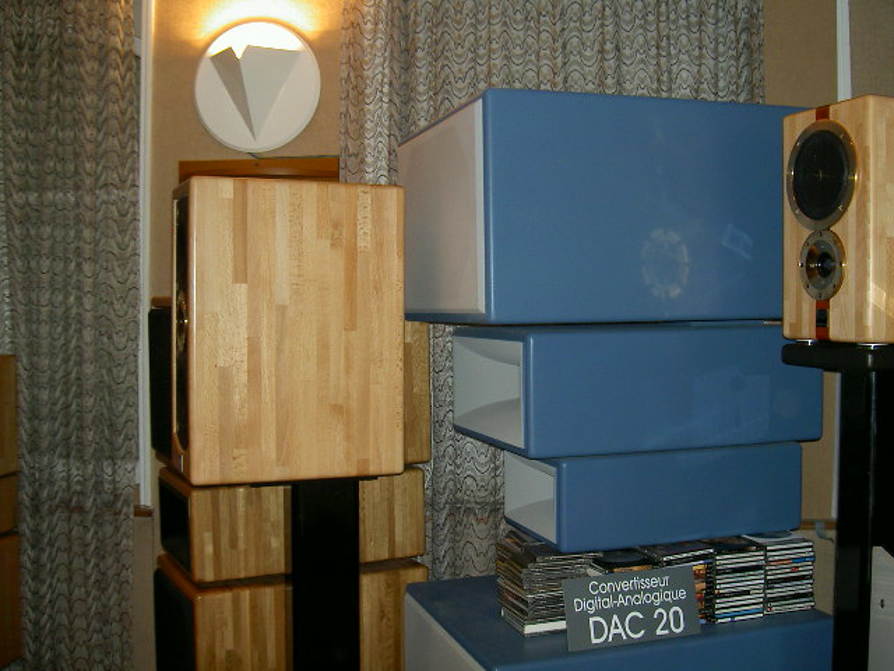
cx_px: 447
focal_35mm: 39
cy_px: 336
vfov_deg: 36.8
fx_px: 1007
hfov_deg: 47.9
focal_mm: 8
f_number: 2.8
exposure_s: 1/59.5
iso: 100
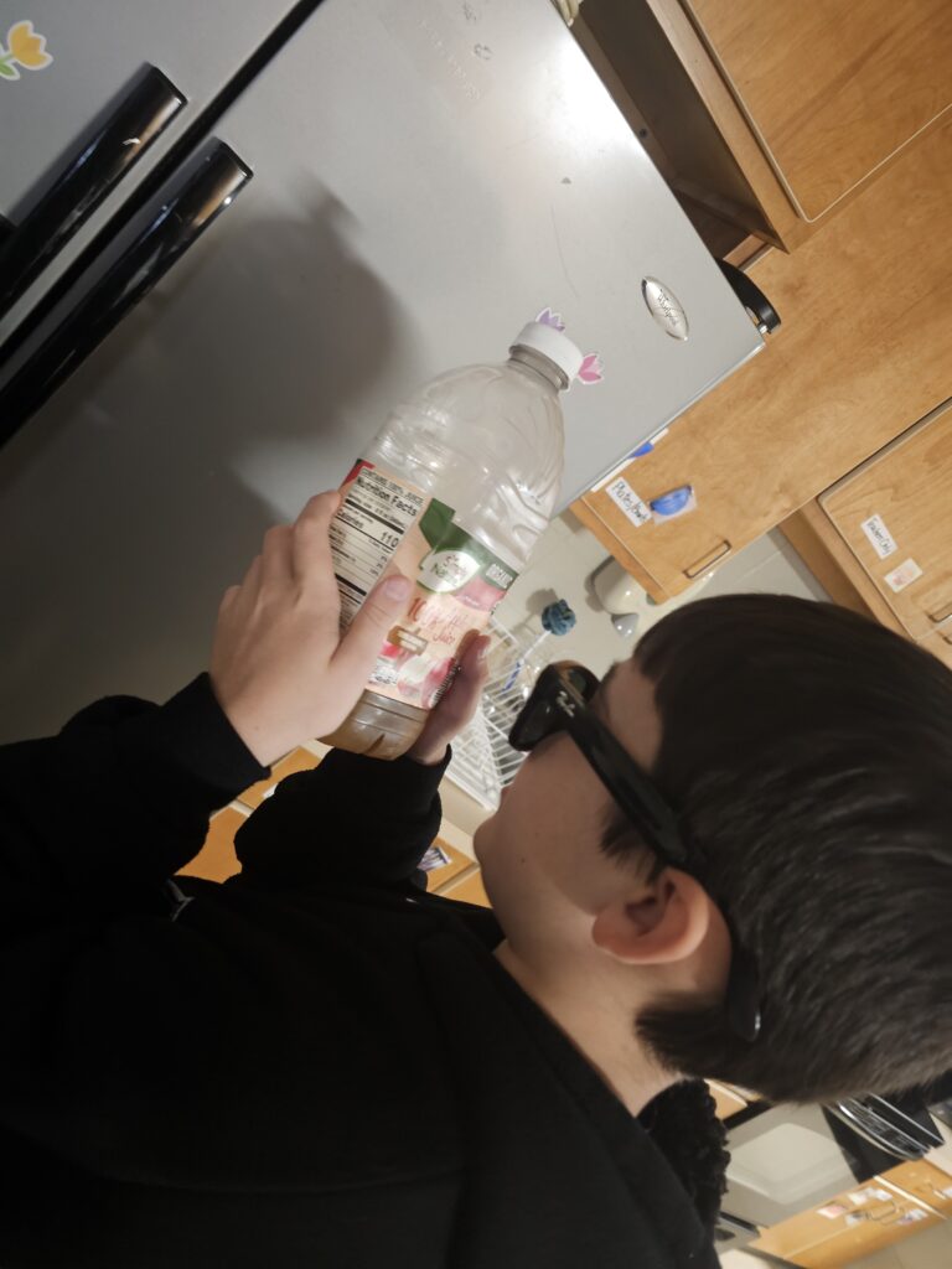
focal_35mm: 23
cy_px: 634
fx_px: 843
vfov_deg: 73.9
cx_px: 476
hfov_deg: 58.9
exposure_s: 1/24
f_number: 1.7
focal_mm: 6.3
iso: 640
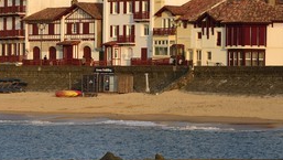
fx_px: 2441
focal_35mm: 325
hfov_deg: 6.6
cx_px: 111
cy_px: 64
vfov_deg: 3.7
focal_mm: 190
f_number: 10
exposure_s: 1/200
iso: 200
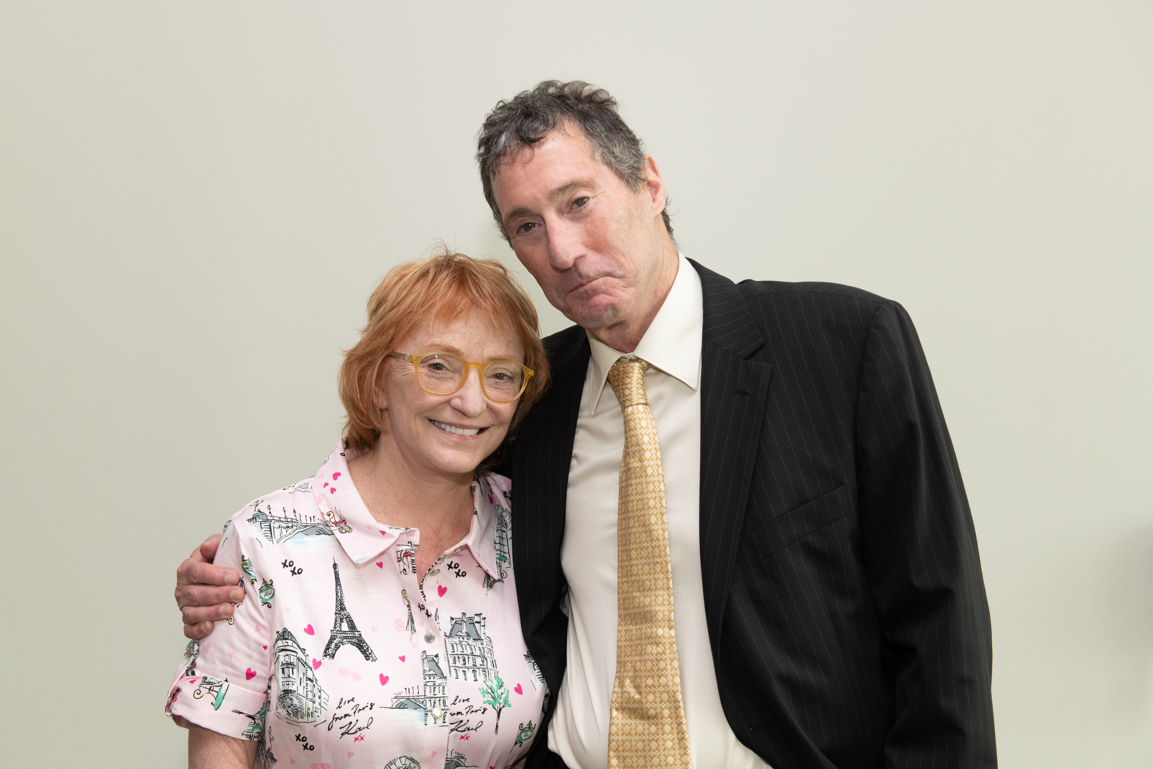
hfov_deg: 38.2
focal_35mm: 52
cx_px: 576
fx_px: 1665
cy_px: 384
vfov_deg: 26.0
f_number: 7.1
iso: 1000
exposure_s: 1/125
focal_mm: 52
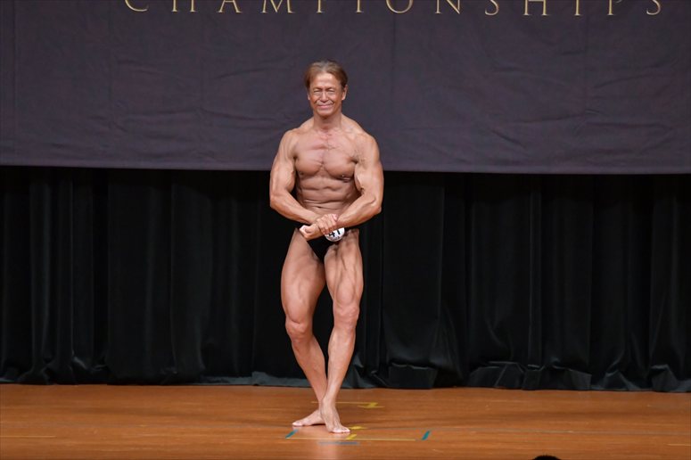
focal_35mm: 270
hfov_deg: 7.6
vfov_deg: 5.1
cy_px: 230
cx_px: 346
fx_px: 5180
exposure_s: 1/400
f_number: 5.6
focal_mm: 180
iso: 5000
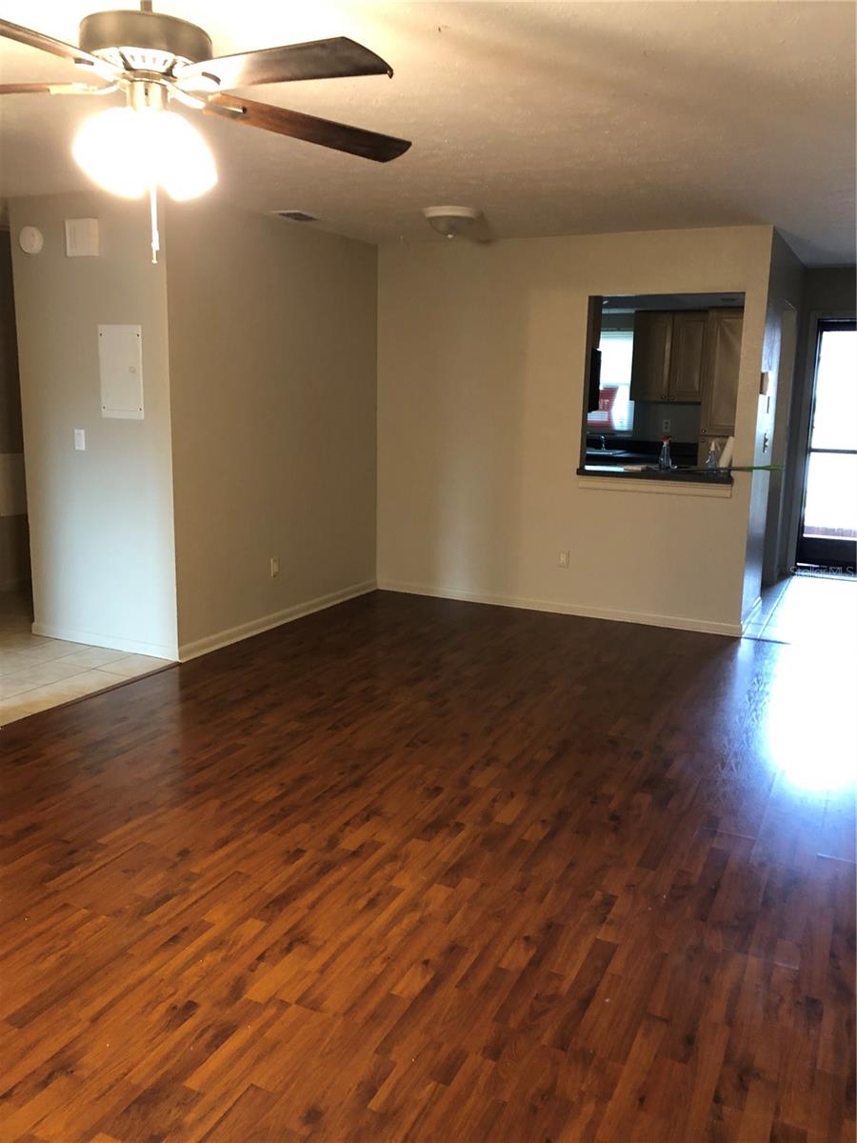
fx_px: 924
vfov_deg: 63.4
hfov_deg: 49.7
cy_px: 572
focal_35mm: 28
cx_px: 428
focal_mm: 4
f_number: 1.8
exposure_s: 1/12
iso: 100
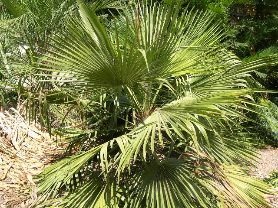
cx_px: 139
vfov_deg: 37.7
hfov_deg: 49.0
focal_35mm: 38
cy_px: 104
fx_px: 305
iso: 100
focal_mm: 8
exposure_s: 1/487
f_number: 2.8
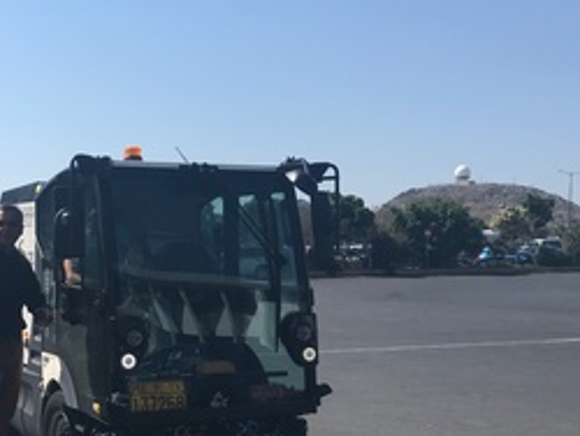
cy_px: 279
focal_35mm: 56
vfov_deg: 26.0
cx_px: 146
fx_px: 939
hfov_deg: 33.6
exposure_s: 1/3300
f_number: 1.8
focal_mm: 3.99
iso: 20
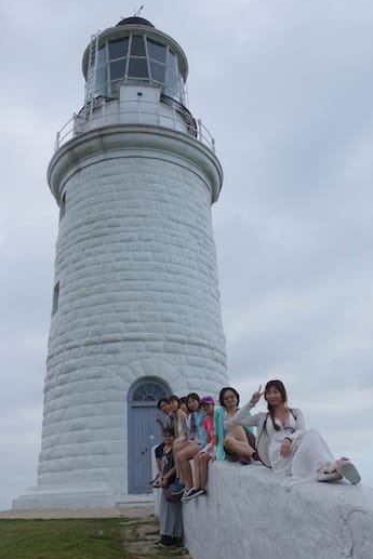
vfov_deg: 63.6
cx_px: 181
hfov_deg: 45.0
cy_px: 292
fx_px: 450
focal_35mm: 29
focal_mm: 9.02
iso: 125
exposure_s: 1/100
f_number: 5.6
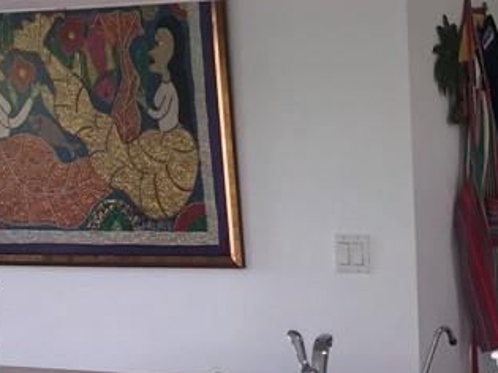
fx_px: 1309
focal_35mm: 91
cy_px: 367
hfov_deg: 20.3
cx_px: 585
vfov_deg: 15.9
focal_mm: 3.99
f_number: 1.8
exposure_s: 1/120
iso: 64
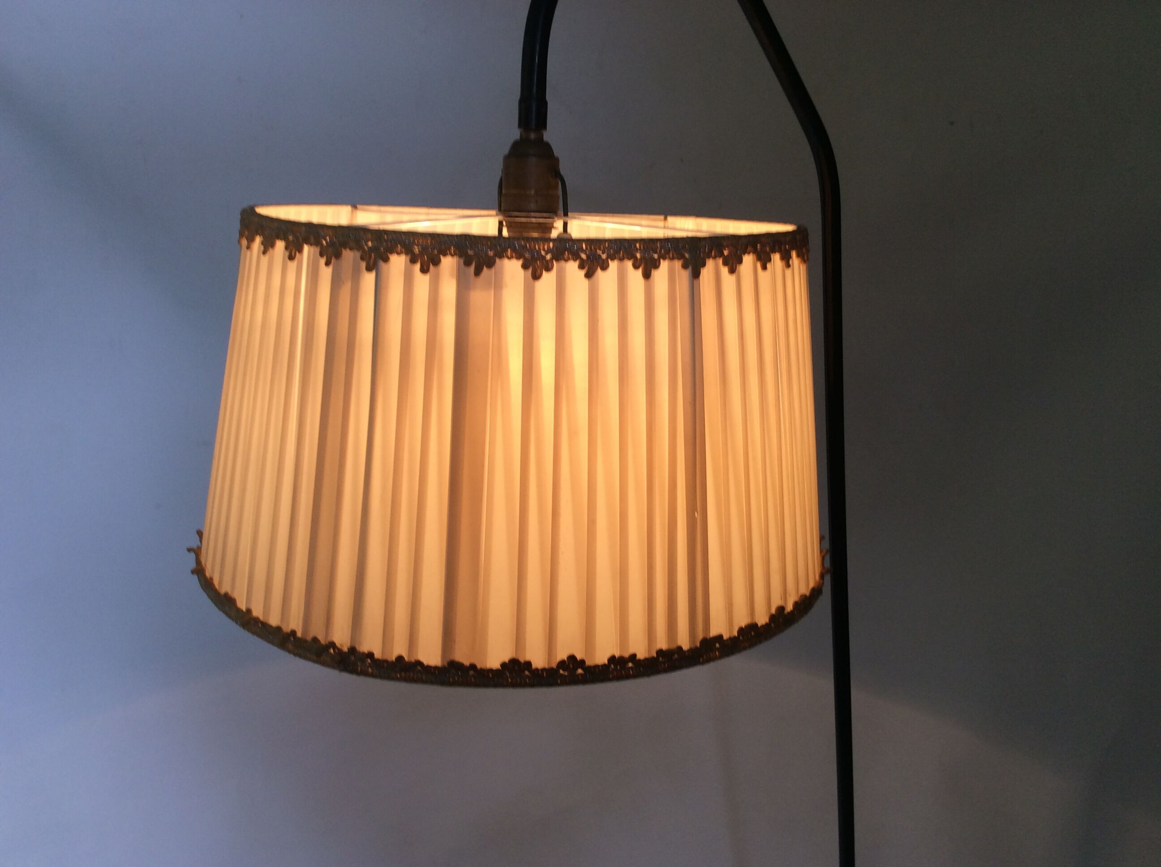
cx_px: 580
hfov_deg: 56.9
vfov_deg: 44.1
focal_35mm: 32
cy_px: 434
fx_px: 1072
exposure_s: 1/33
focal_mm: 3.3
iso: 32
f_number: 2.4
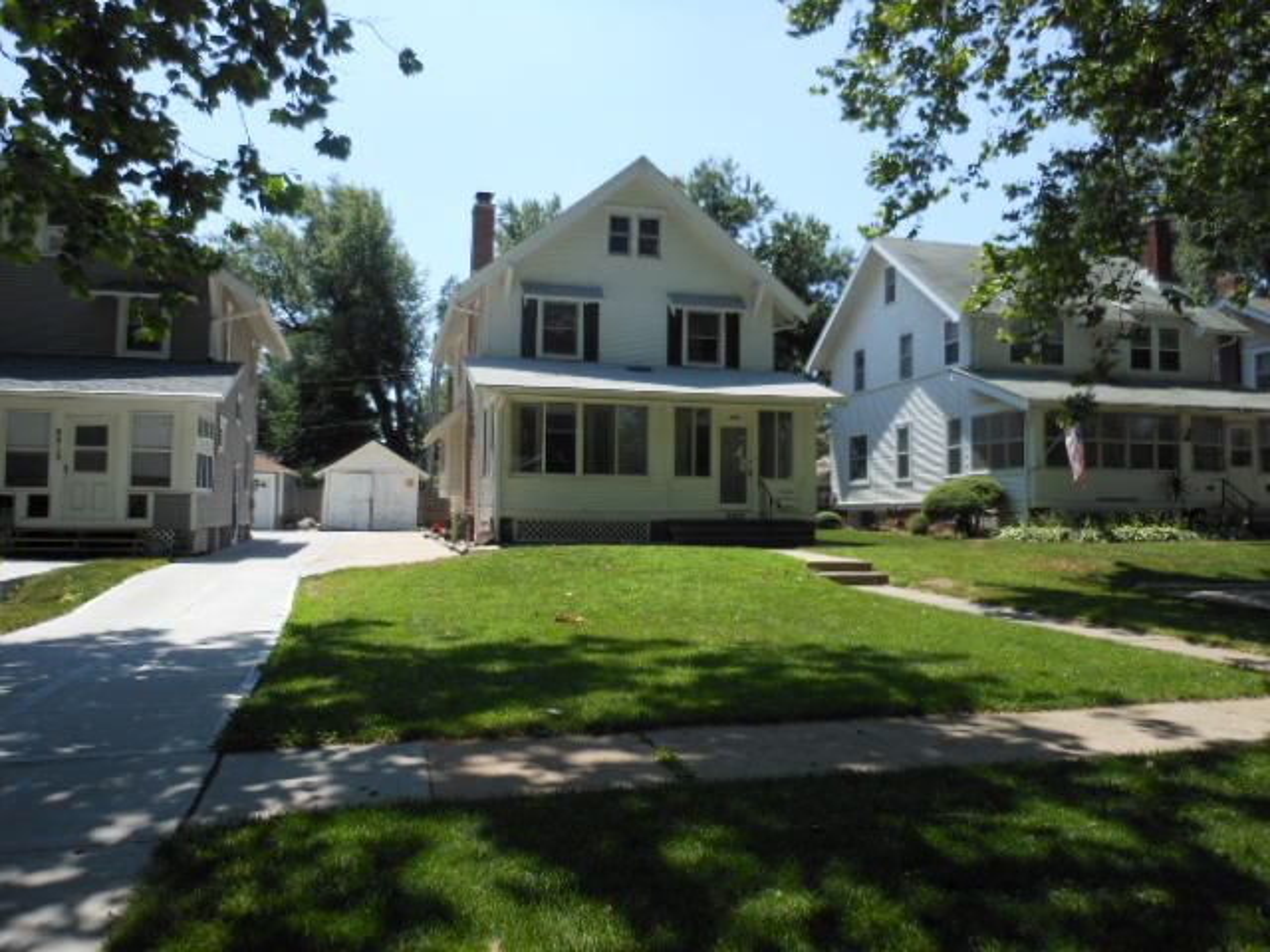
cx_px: 635
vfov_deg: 49.7
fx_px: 1027
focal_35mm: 28
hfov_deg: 63.4
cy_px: 476
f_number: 3.7
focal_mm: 5
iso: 80
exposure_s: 1/500
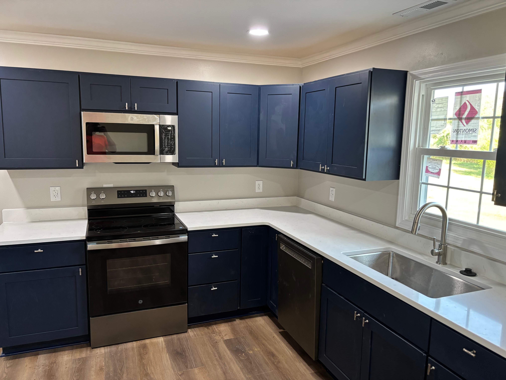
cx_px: 253
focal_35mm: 26
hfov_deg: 67.3
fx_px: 380
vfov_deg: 53.1
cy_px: 190
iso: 250
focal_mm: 5.96
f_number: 1.6
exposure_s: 1/60
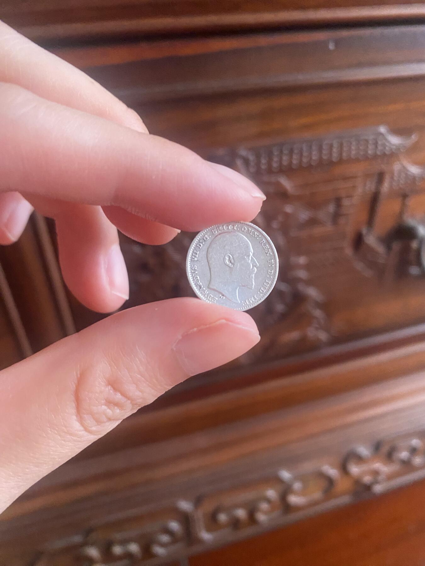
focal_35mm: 25
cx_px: 212
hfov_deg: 54.9
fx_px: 409
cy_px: 283
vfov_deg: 69.4
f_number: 1.8
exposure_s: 1/58
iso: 500
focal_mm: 4.25
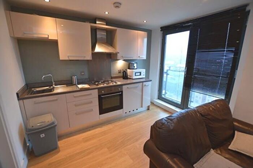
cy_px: 84
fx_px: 105
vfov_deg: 77.3
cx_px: 126
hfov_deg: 100.4
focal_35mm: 15
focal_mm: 10
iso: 450
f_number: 3.5
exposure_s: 1/60
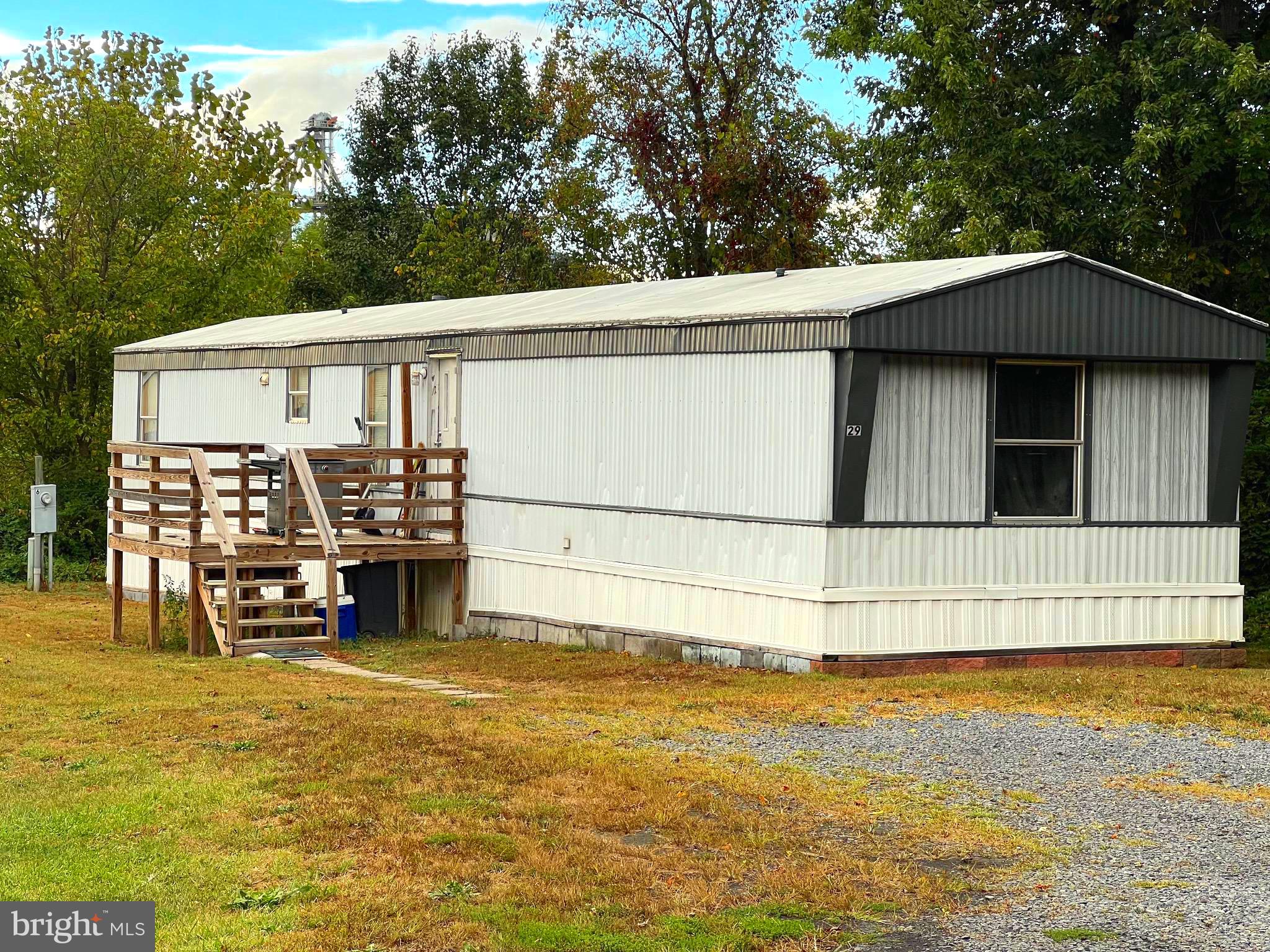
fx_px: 2825
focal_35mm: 77
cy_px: 476
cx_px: 635
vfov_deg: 19.1
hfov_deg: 25.3
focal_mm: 9
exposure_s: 1/99
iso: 32
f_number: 2.8
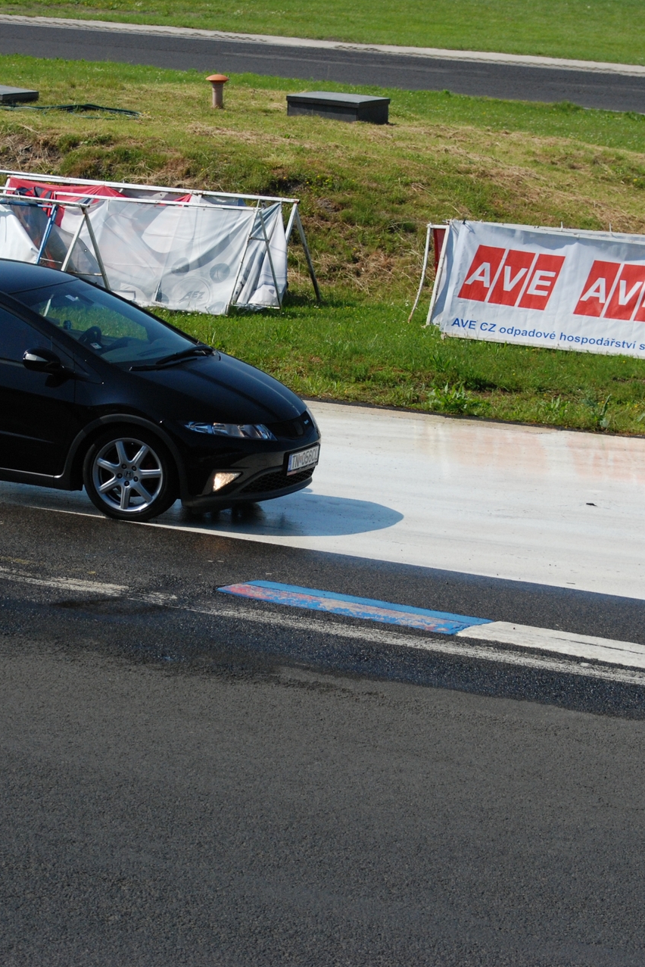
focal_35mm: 158
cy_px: 484
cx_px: 146
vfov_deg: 13.0
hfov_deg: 8.7
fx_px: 4244
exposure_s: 1/4000
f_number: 4.5
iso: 400
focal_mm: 70
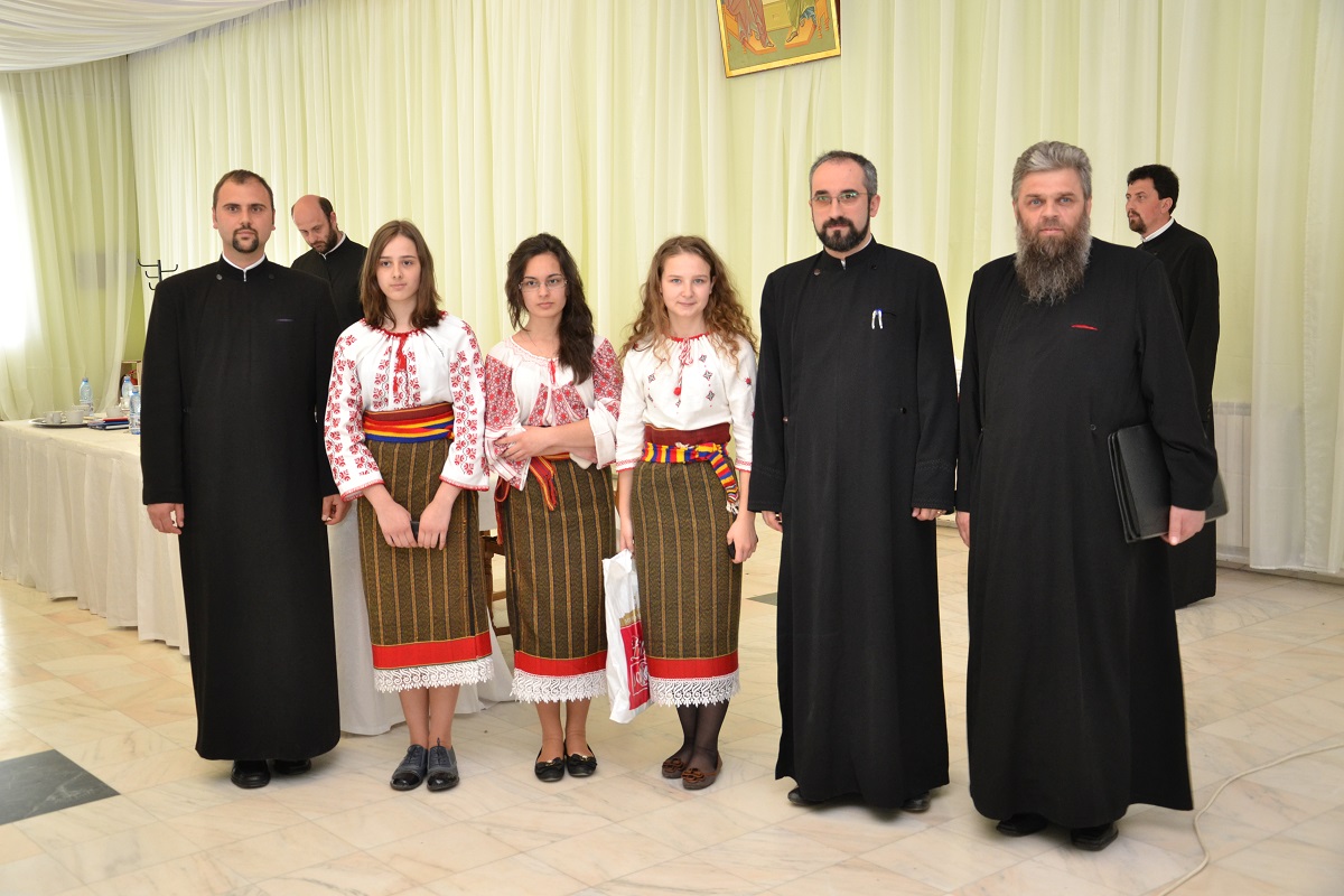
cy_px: 448
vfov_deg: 34.2
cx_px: 672
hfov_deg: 49.6
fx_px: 1456
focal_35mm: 39
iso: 800
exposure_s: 1/20
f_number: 4
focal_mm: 26
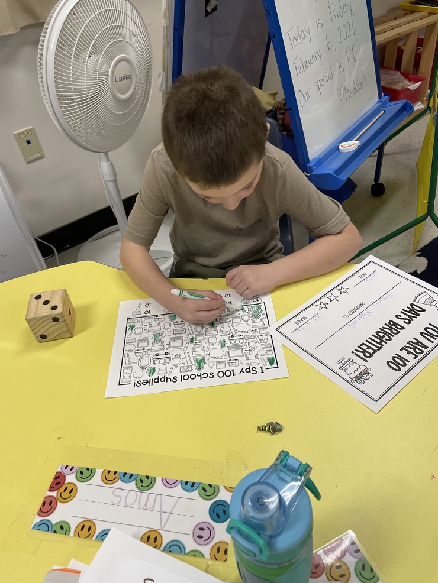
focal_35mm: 27
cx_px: 212
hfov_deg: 51.4
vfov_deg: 65.3
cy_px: 286
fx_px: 455
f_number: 1.6
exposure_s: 1/120
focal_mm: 4.2
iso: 100
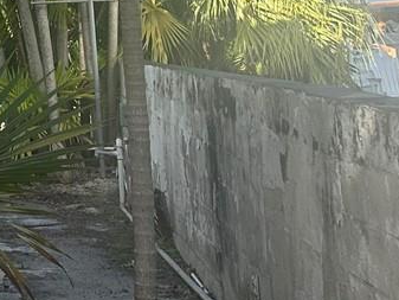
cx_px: -426
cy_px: -140
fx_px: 1314
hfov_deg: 14.2
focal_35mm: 114
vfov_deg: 12.4
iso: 80
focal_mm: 6.86
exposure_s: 1/1183
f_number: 1.78
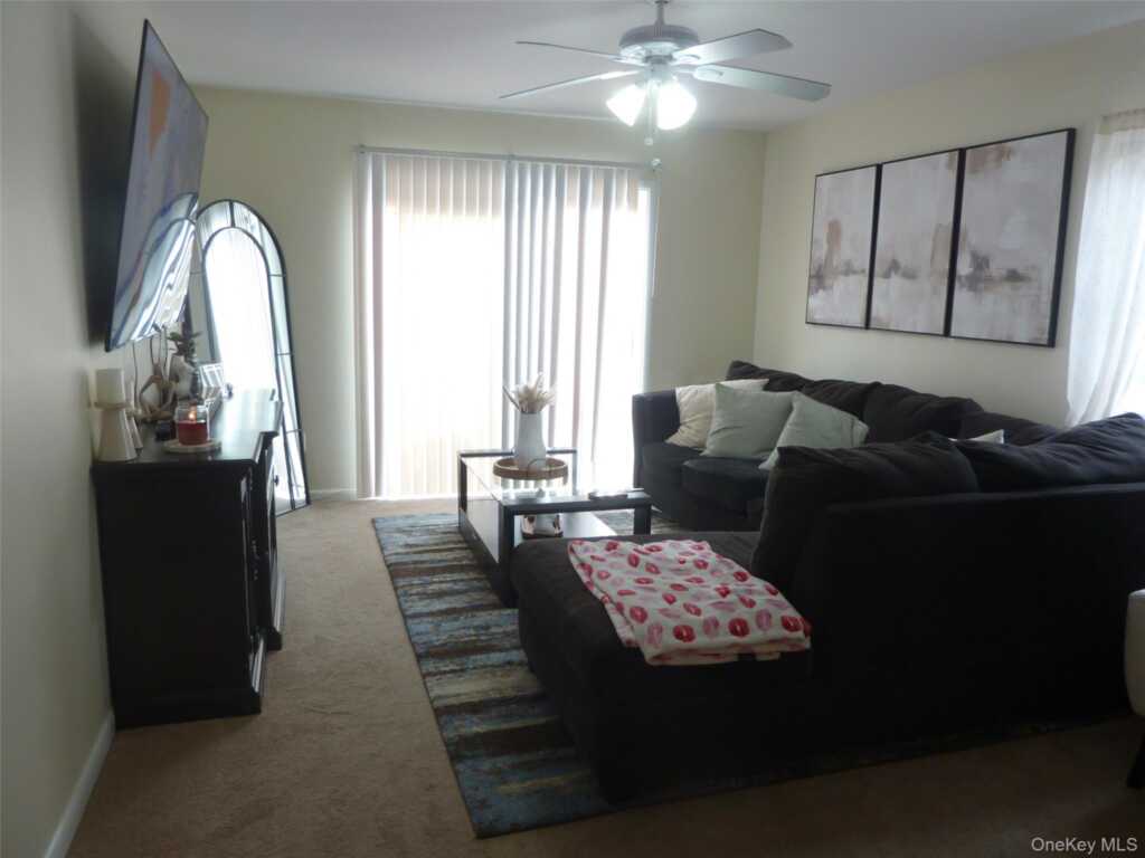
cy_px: 429
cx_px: 572
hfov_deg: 69.4
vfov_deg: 54.9
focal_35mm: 25
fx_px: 827
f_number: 3.3
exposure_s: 1/20
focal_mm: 4.1
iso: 80
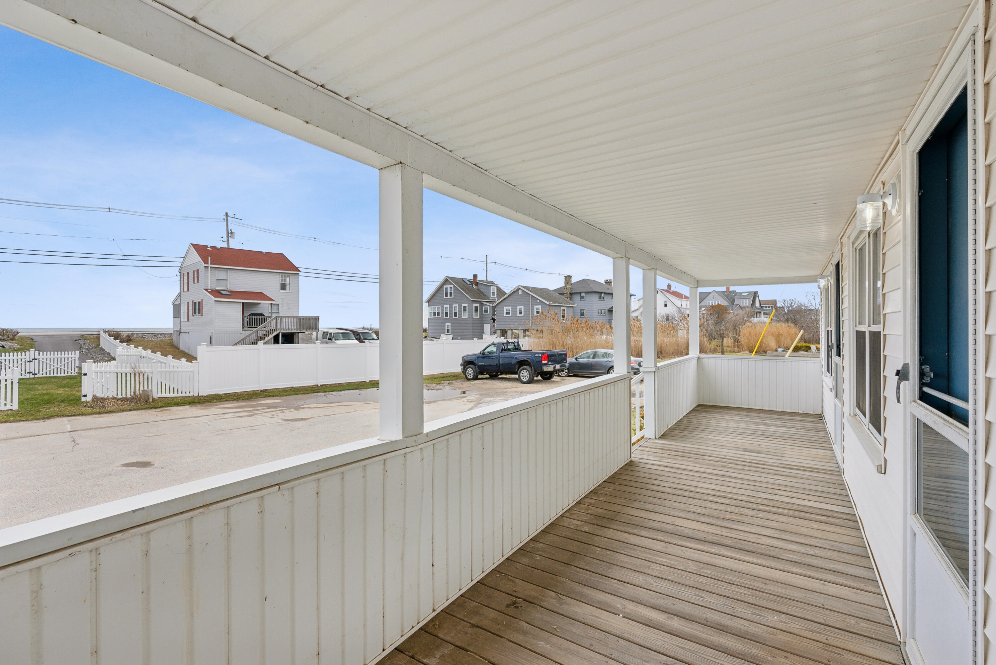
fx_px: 443
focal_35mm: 16
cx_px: 498
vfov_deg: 73.8
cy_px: 332
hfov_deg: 96.7
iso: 320
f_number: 7.1
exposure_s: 1/500
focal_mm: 16
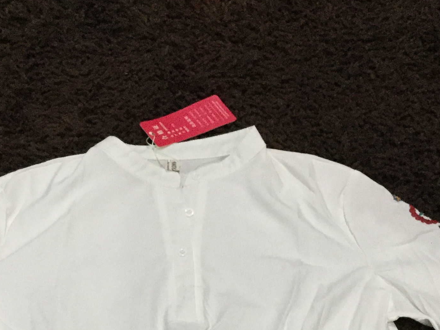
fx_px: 928
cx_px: 195
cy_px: 354
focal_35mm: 73
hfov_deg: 26.7
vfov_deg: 19.4
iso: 250
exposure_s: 1/17
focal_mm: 3.3
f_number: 2.4
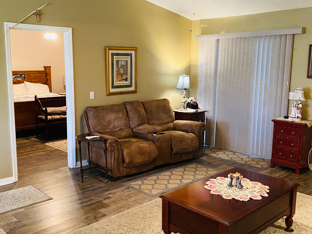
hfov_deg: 51.3
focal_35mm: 36
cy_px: 120
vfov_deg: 39.6
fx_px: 324
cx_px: 149
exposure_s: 1/30
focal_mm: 4.25
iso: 500
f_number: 1.8
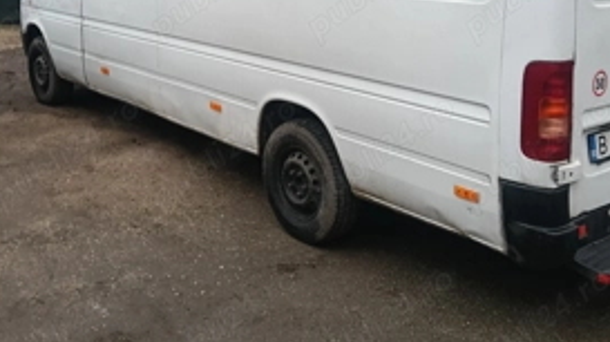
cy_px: 18
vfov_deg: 26.5
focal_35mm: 43
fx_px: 695
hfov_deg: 47.4
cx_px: 302
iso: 80
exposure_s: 1/50
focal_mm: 3.98
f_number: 1.8
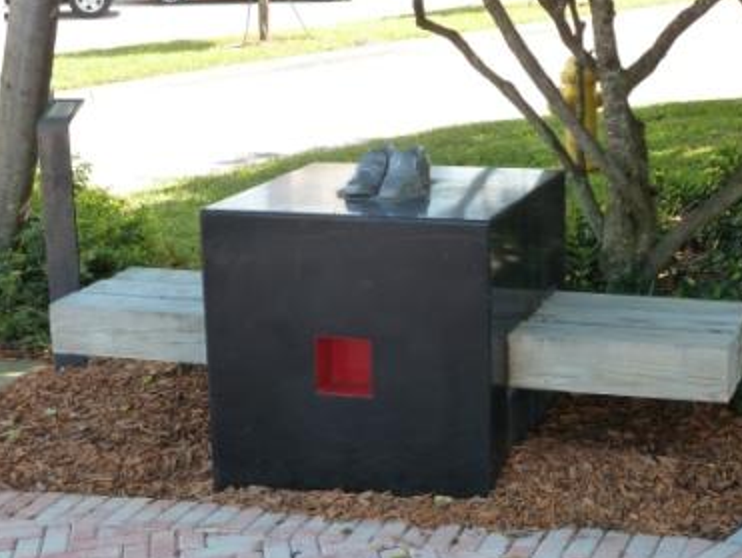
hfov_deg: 25.6
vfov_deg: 19.4
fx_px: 1631
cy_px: 264
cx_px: 400
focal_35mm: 76
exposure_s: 1/80
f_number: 4
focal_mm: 10.3
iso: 125
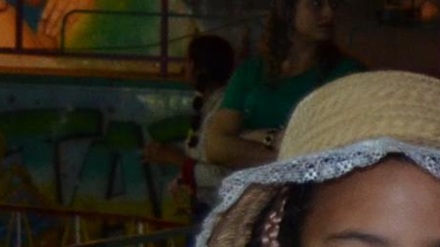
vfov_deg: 5.4
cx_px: 1333
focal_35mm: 224
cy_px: 234
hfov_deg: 8.2
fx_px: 2614
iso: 1100
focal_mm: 22
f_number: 4
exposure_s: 1/60
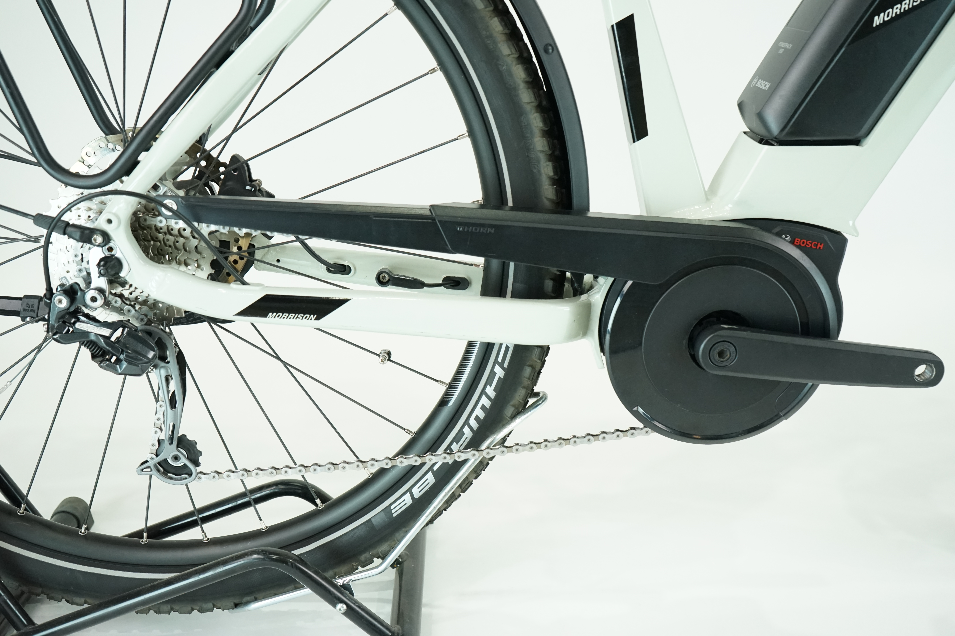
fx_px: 981
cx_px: 478
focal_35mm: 37
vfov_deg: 35.9
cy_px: 318
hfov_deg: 51.9
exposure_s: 1/200
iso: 2500
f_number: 5.6
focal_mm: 37
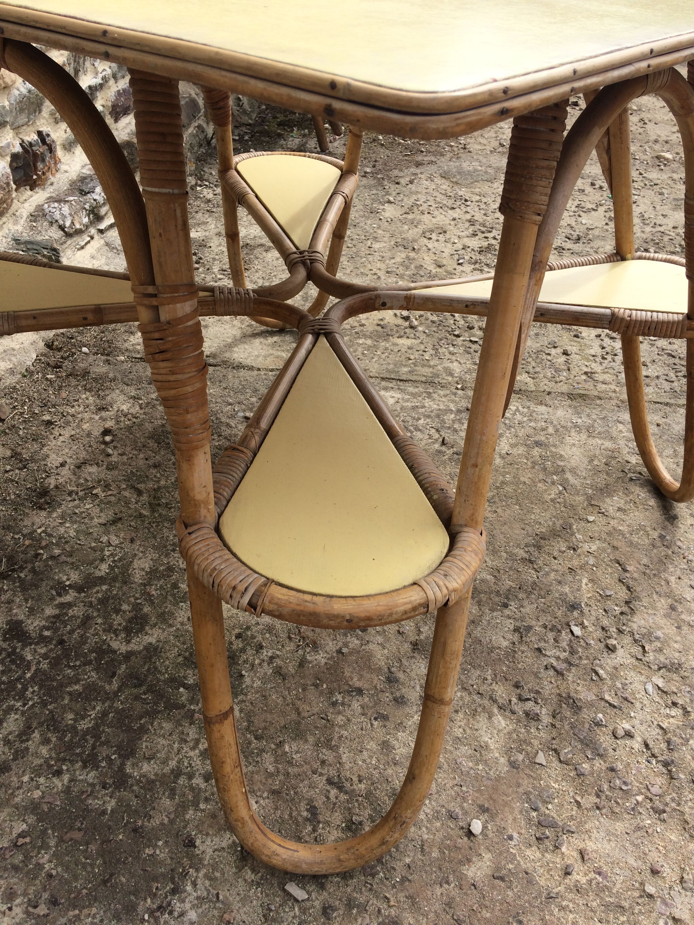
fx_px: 775
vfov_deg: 61.7
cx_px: 347
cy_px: 462
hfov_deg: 48.2
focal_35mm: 29
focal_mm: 4.15
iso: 32
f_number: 2.2
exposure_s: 1/1026
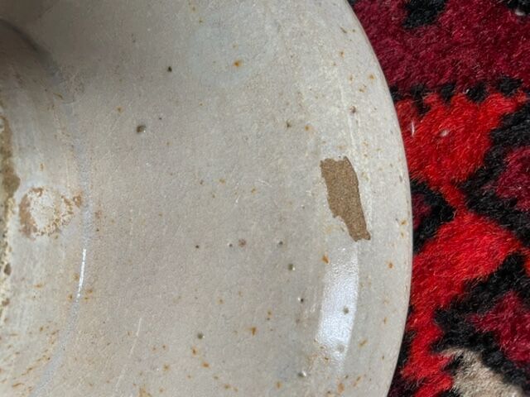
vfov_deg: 53.1
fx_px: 398
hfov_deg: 67.3
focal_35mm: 26
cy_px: 198
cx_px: 265
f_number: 1.6
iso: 125
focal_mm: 4.2
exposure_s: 1/83
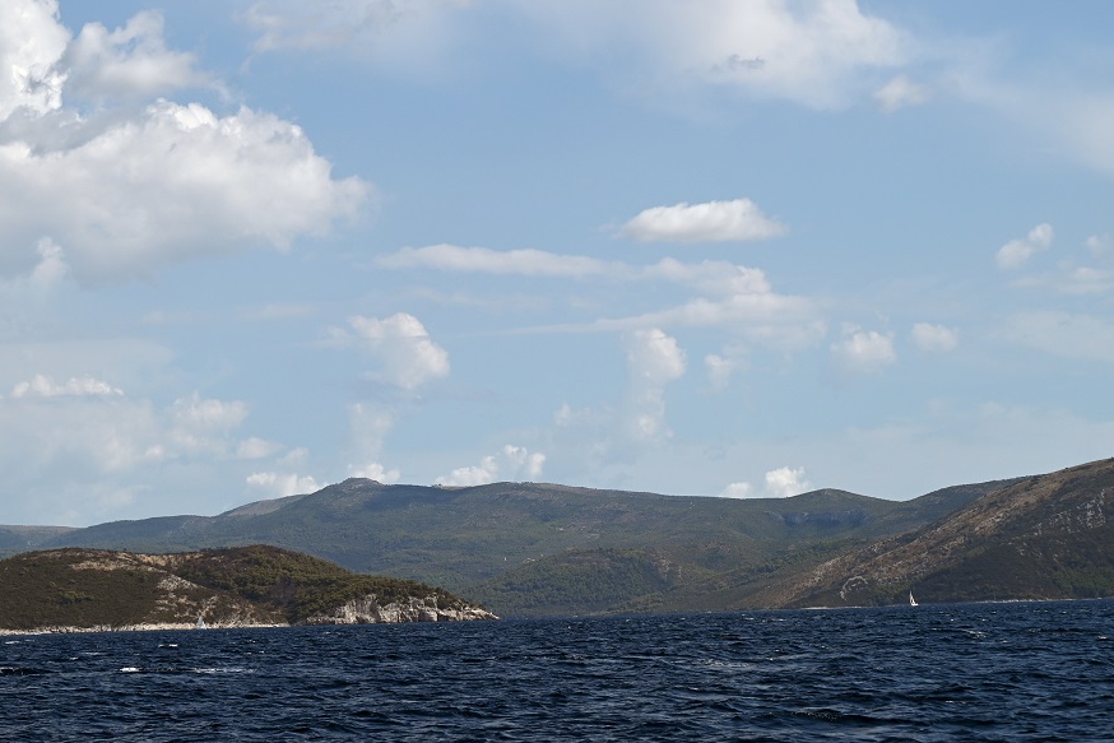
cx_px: 478
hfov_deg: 16.8
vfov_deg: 11.2
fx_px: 3776
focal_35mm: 122
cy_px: 303
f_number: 7.1
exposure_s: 1/800
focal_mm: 82
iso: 100
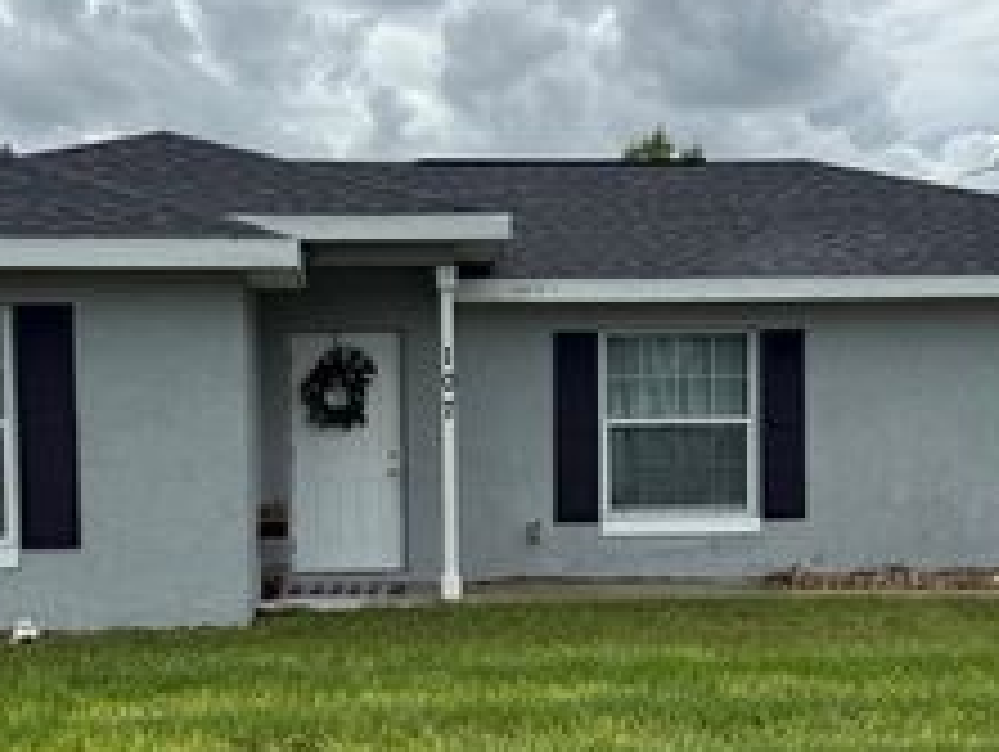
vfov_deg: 26.8
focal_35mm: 54
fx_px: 1560
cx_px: 500
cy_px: 534
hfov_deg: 35.5
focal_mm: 6.76
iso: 80
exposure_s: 1/6173
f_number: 1.78
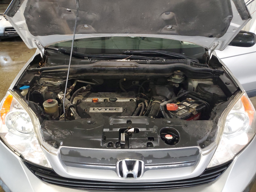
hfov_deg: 67.3
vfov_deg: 53.1
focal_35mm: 26
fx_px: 192
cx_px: 128
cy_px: 96
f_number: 1.5
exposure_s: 1/24
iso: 303
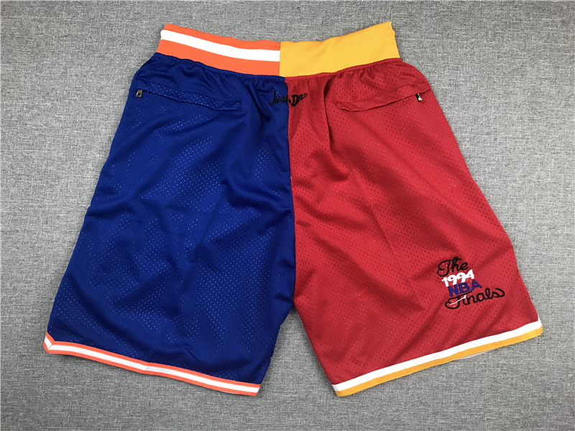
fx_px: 465
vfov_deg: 49.7
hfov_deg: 63.4
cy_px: 216
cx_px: 288
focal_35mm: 28
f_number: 1.8
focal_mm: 3.99
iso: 32
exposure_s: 1/33
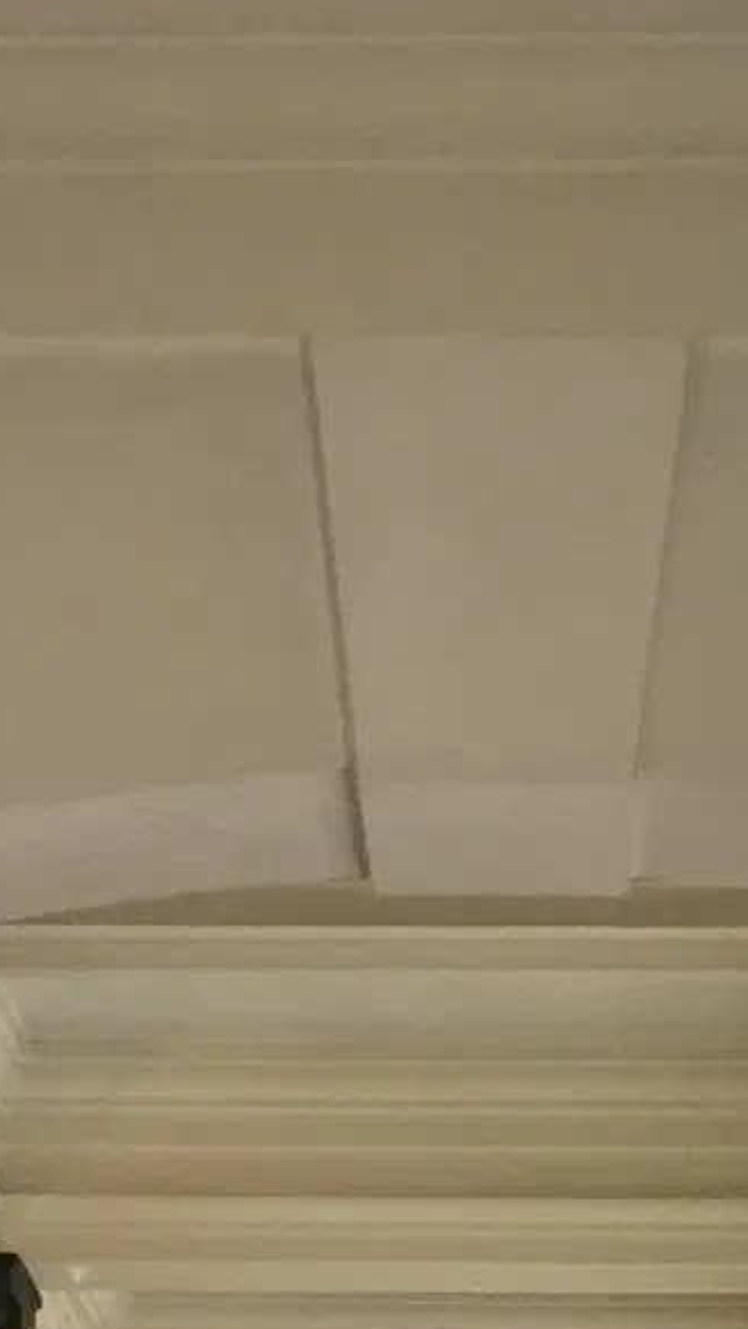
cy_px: 2312
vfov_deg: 16.5
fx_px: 3913
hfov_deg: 10.9
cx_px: 426
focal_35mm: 111
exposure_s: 1/30
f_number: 2.2
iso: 100
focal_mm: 4.15
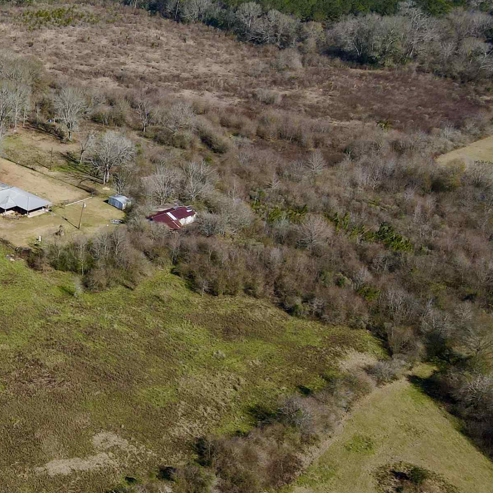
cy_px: 244
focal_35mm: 54
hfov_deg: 27.4
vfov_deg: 31.6
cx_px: -116
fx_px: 870
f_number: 2.8
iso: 100
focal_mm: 4.5
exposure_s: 1/800
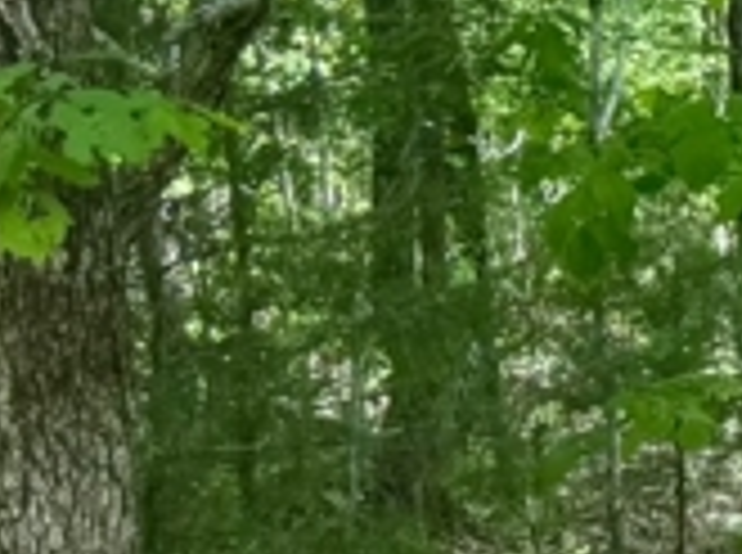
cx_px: 2293
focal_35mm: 175
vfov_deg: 8.4
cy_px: -68
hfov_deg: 9.0
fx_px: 3743
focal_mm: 6.76
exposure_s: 1/484
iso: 80
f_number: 1.78
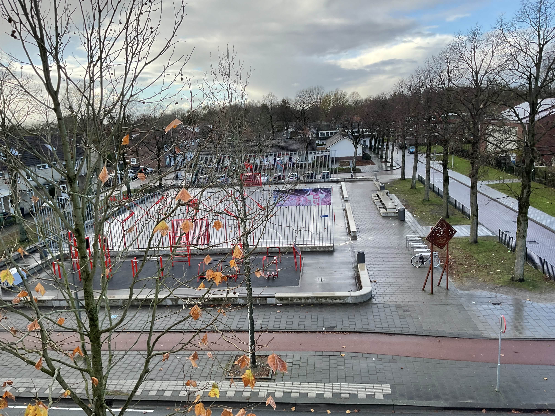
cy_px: 208
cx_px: 278
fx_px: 465
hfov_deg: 61.7
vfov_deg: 48.2
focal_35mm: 29
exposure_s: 1/287
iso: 16
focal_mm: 3
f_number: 1.8
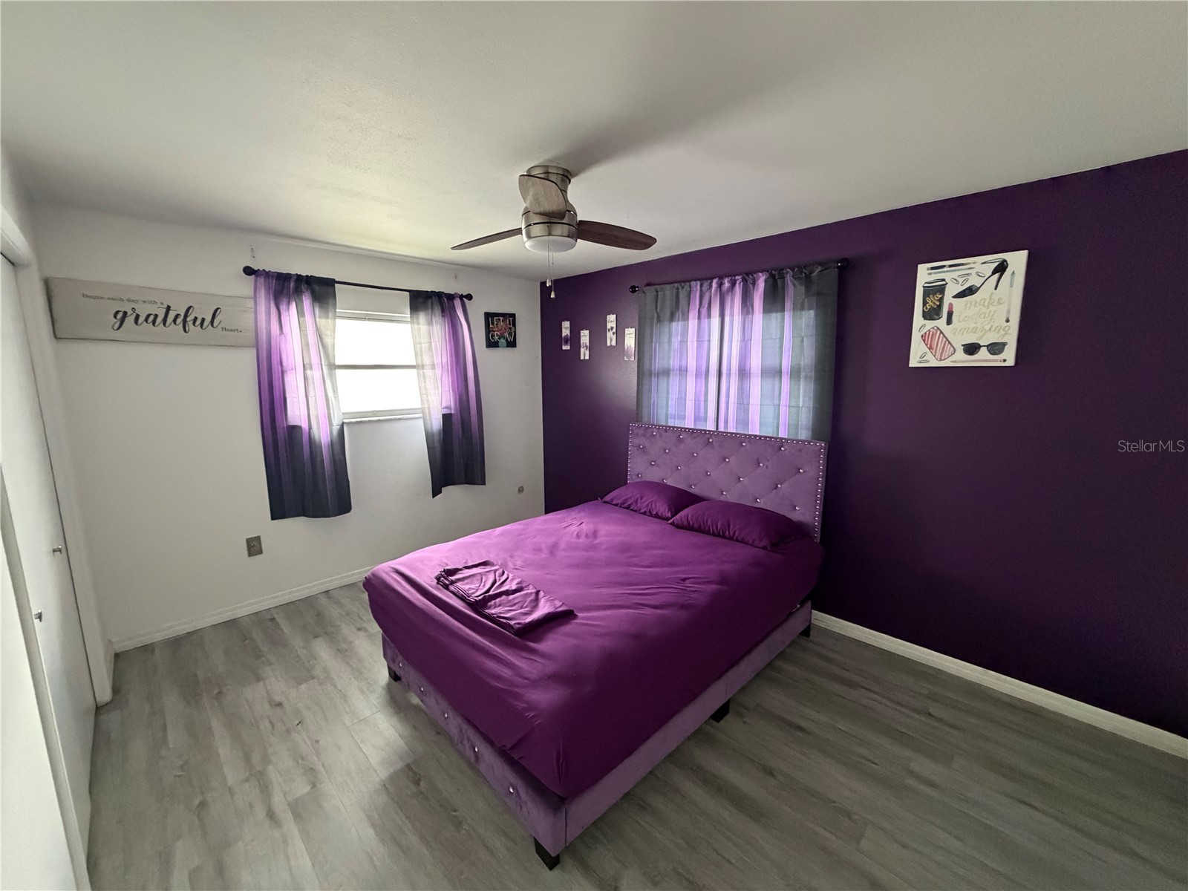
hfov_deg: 102.1
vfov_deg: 85.7
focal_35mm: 14
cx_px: 594
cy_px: 446
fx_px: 480
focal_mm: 2.22
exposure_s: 1/60
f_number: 2.2
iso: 1000
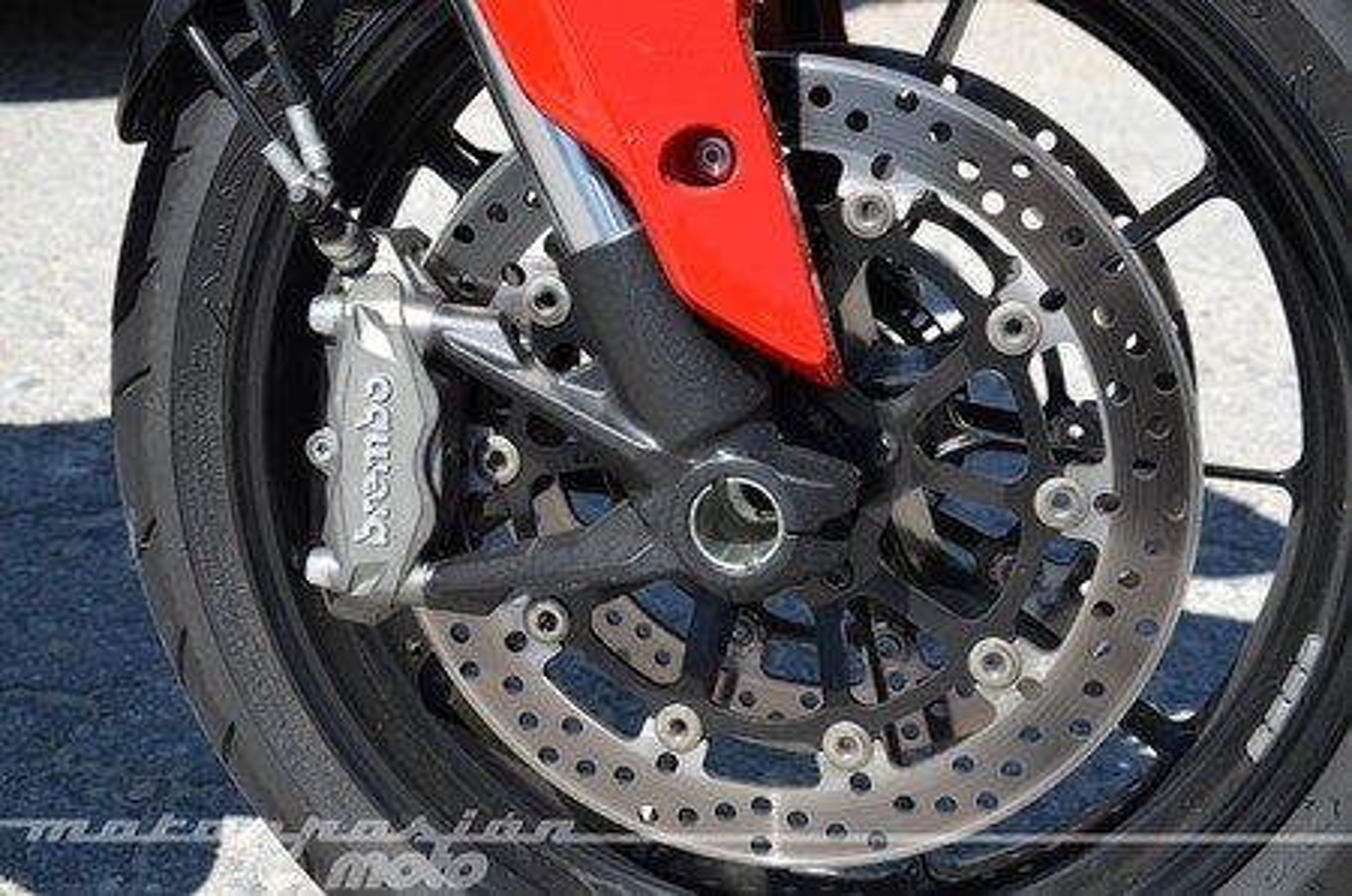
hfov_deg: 37.9
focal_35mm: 52
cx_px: 676
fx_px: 1967
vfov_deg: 25.6
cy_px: 448
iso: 100
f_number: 8
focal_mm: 35
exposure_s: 1/250
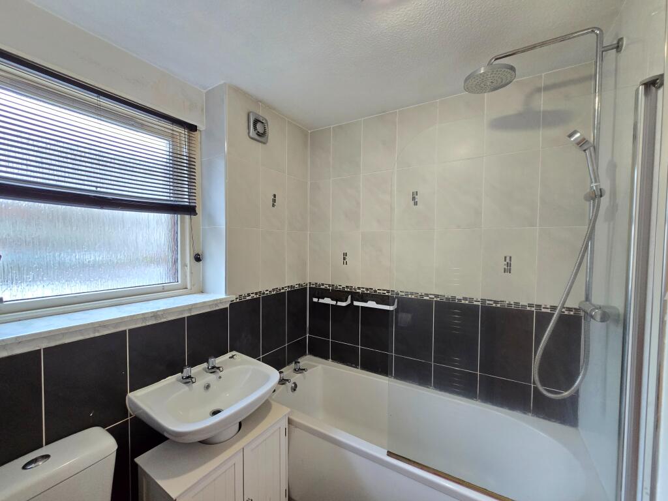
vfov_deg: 89.9
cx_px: 334
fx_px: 251
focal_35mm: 13
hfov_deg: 106.2
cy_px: 250
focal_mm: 2.2
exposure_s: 1/50
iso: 320
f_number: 2.2
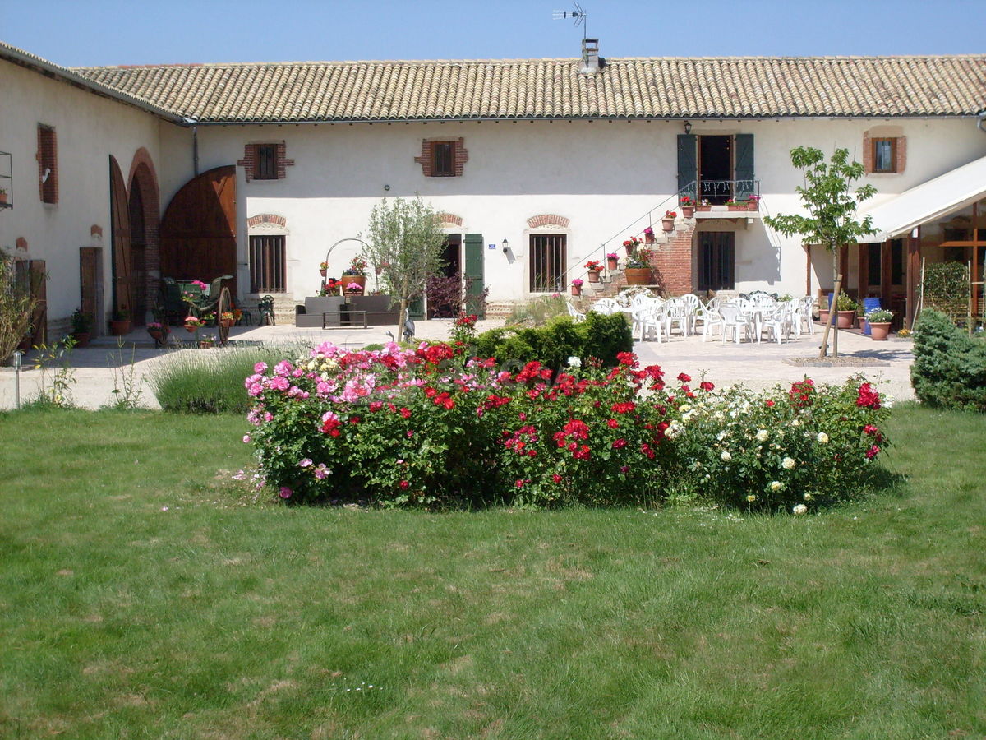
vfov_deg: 20.4
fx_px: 2051
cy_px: 370
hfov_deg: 27.0
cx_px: 493
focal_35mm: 72
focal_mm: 12
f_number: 9.8
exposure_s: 1/180
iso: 80
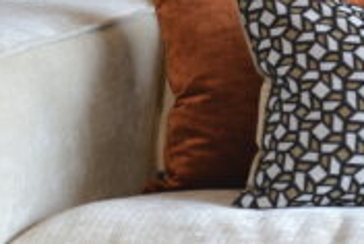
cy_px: 124
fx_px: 2481
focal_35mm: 245
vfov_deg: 5.6
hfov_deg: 8.4
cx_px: 120
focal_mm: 48
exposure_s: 1/100
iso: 400
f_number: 5.6
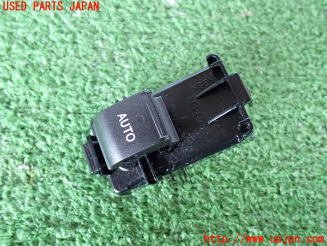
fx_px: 340
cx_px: 164
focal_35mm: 36
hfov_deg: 51.4
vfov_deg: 39.7
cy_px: 123
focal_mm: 6.37
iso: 800
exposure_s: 1/30
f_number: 2.5
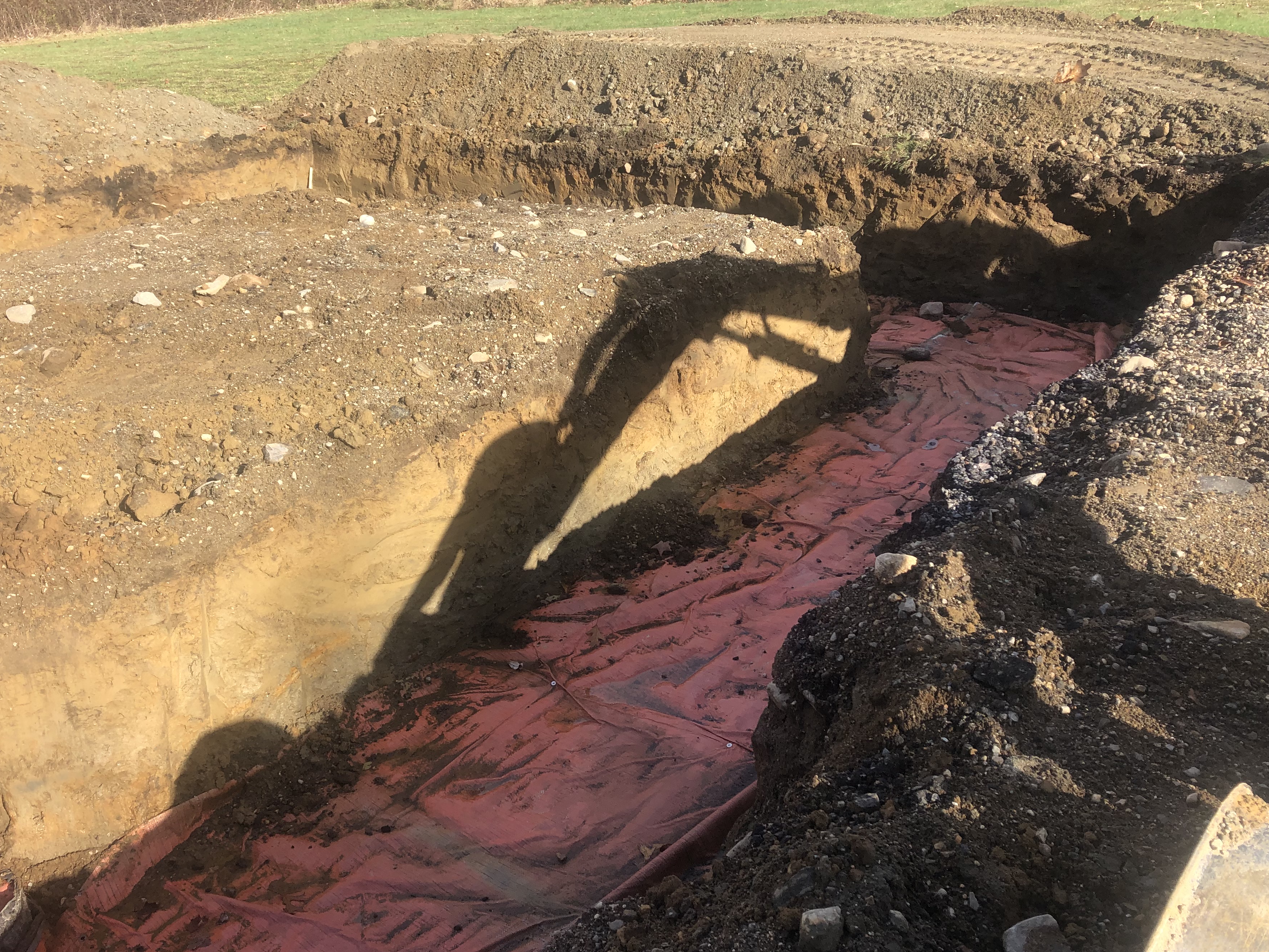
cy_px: 446
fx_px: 1173
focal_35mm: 32
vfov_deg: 44.1
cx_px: 561
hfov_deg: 56.7
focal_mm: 3.99
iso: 20
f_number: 1.8
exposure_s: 1/827
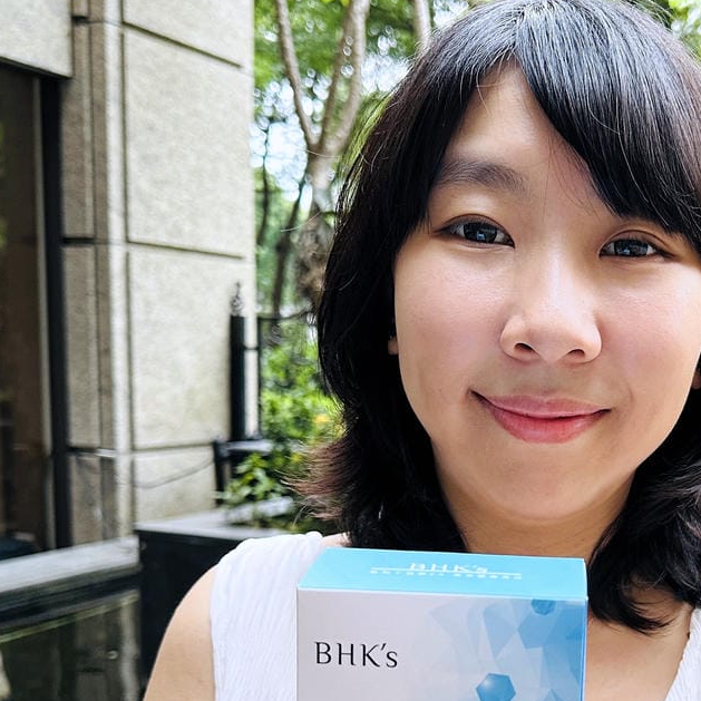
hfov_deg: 30.7
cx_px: 584
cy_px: 573
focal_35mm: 54
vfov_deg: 30.8
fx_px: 1237
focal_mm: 6.86
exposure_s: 1/121
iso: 125
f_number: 1.78
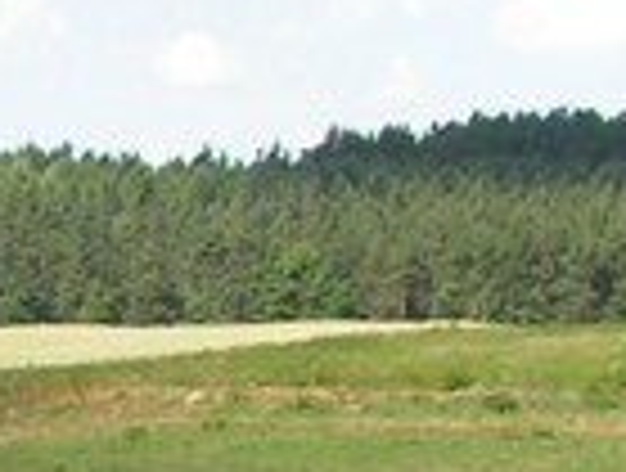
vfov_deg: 6.8
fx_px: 3953
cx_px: -631
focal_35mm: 218
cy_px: 575
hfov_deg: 8.6
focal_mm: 6.3
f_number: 5.6
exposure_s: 1/200
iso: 50
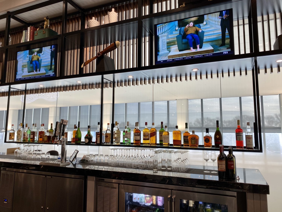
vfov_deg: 53.1
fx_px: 212
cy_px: 106
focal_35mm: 26
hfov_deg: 67.3
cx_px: 141
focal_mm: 4.25
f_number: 1.8
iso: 50
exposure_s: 1/120
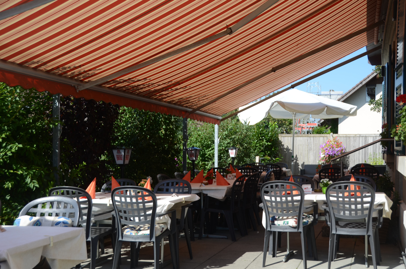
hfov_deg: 45.0
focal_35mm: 44
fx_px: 490
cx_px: 203
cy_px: 134
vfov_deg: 30.7
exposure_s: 1/500
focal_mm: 29
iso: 100
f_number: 4
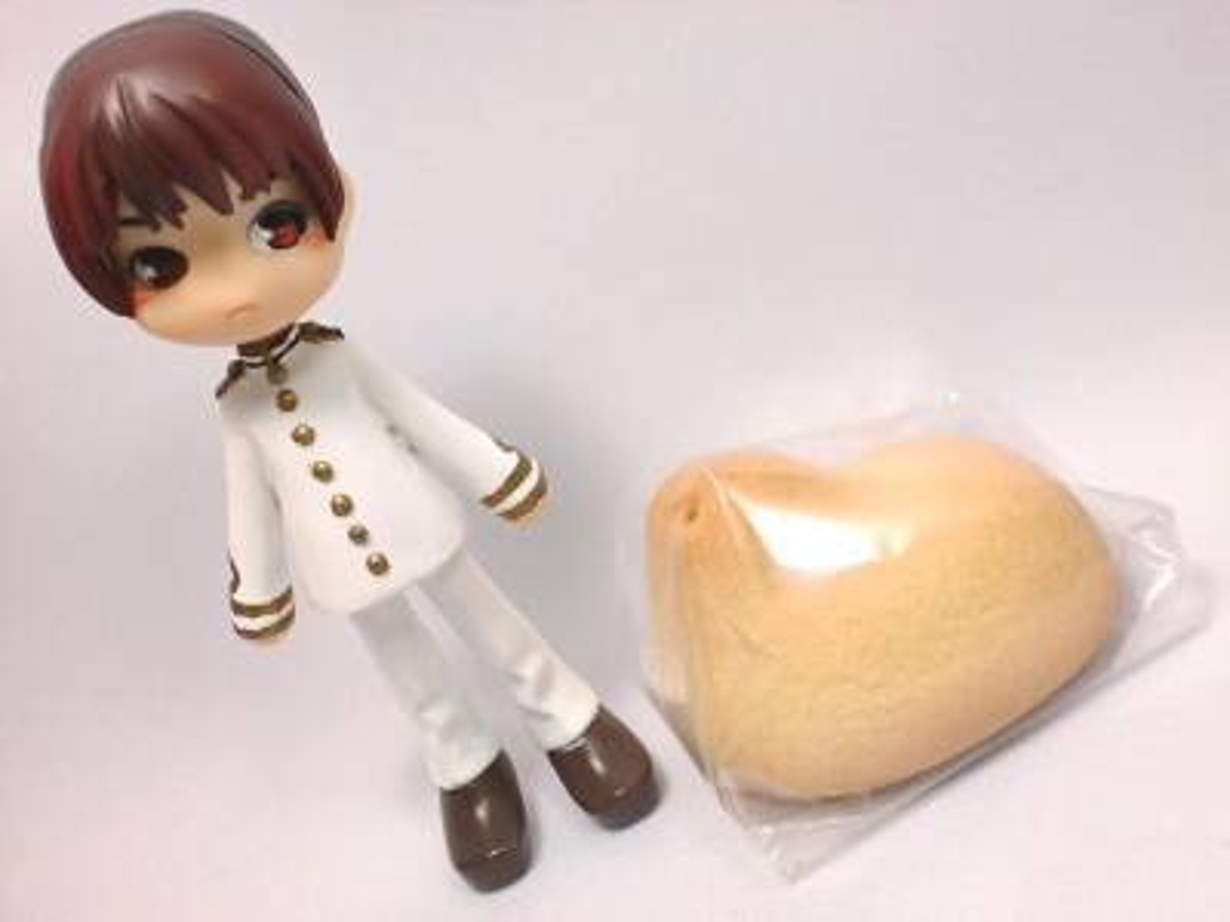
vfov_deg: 40.7
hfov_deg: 52.6
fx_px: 1244
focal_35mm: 35
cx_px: 615
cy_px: 461
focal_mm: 6.3
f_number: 3.1
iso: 64
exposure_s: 1/60
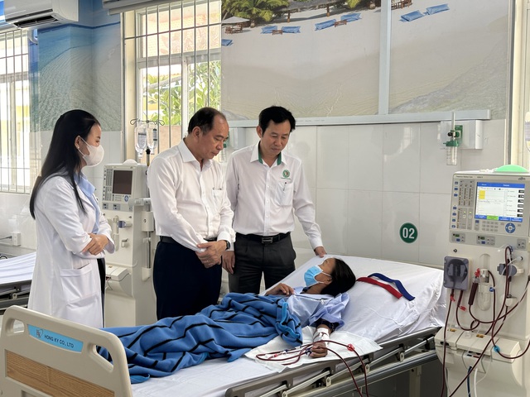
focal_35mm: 48
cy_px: 198
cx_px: 265
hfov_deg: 39.7
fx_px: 735
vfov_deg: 30.3
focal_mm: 6.86
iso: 80
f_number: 1.78
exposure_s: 1/148
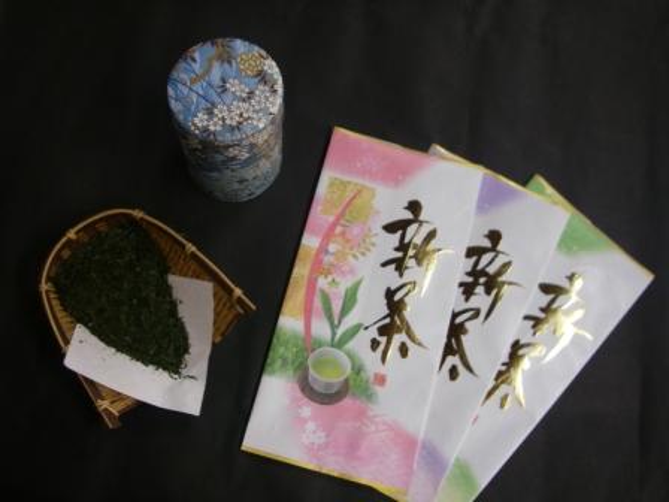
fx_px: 734
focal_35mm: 38
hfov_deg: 49.0
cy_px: 251
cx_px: 334
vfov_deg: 37.7
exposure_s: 1/15
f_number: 3.3
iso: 160
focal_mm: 6.3
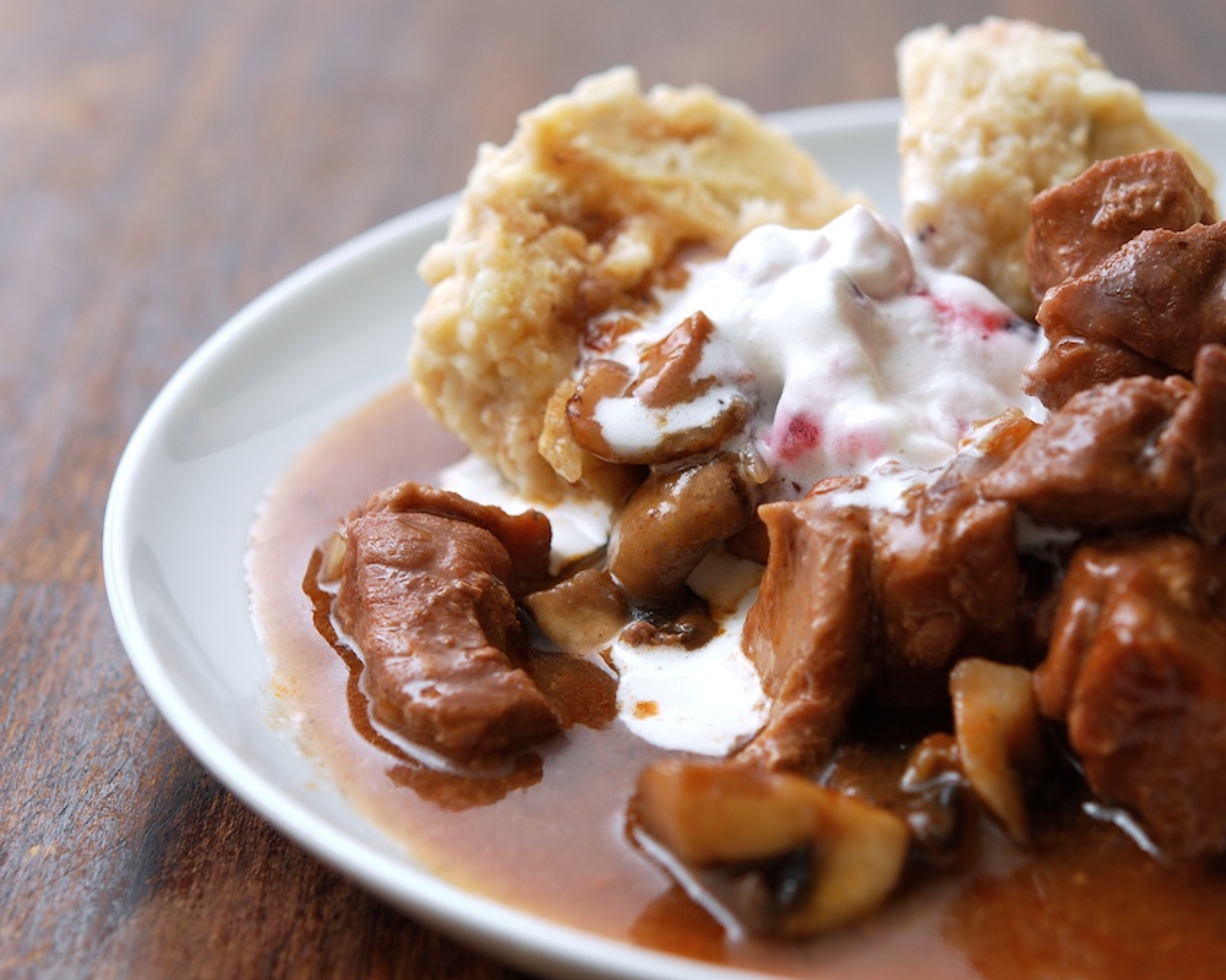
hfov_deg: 18.8
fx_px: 3700
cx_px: 720
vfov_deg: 15.1
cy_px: 491
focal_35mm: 102
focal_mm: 60
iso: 100
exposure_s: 1/200
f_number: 5.6
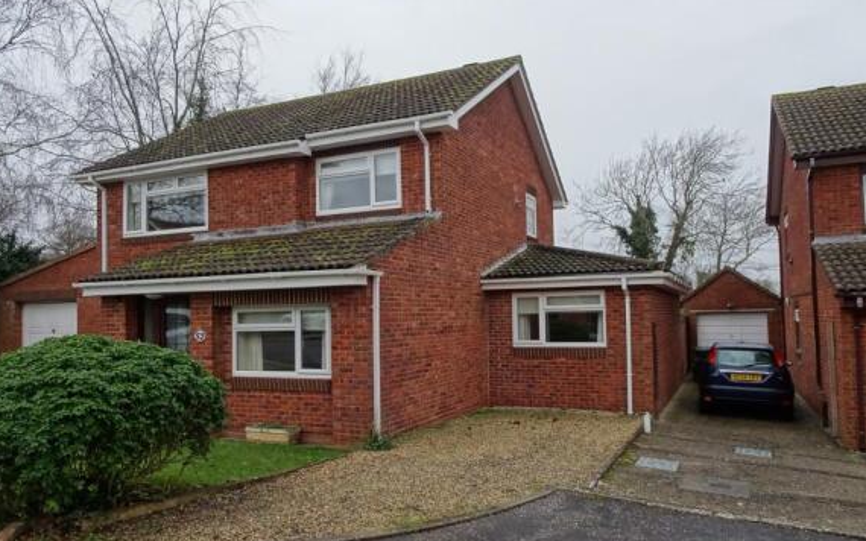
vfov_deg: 47.5
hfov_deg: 70.4
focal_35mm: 26
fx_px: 614
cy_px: 289
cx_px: 434
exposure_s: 1/200
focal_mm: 4.1
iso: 80
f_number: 3.5
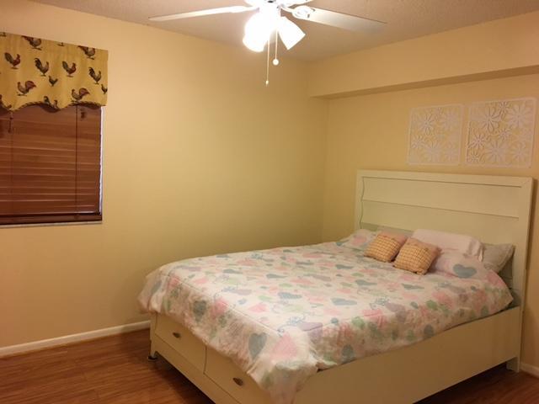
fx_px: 452
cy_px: 202
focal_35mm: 29
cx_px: 270
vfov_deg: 48.2
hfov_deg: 61.7
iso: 125
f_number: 2.2
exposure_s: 1/30
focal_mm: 4.15
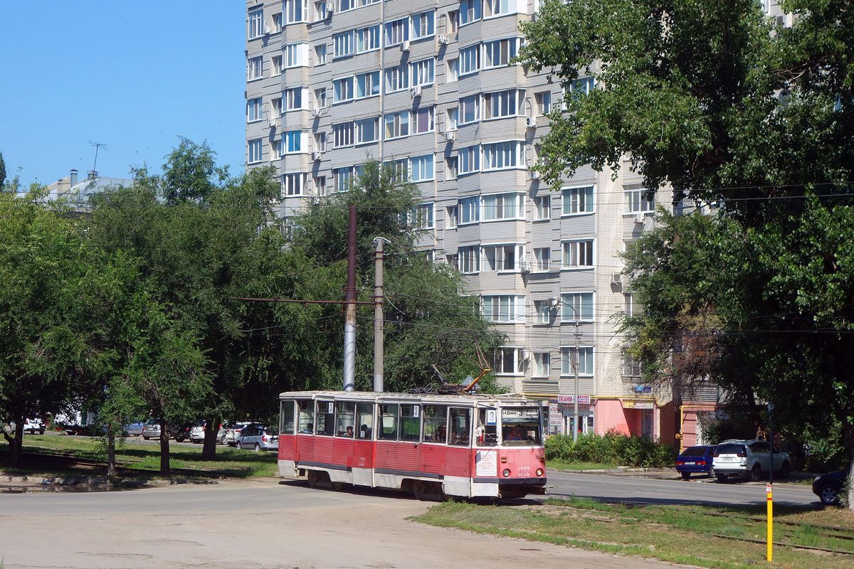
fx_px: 1945
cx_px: 427
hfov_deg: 24.8
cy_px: 284
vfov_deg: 16.7
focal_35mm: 82
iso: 125
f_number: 6.3
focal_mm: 30.46
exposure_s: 1/500
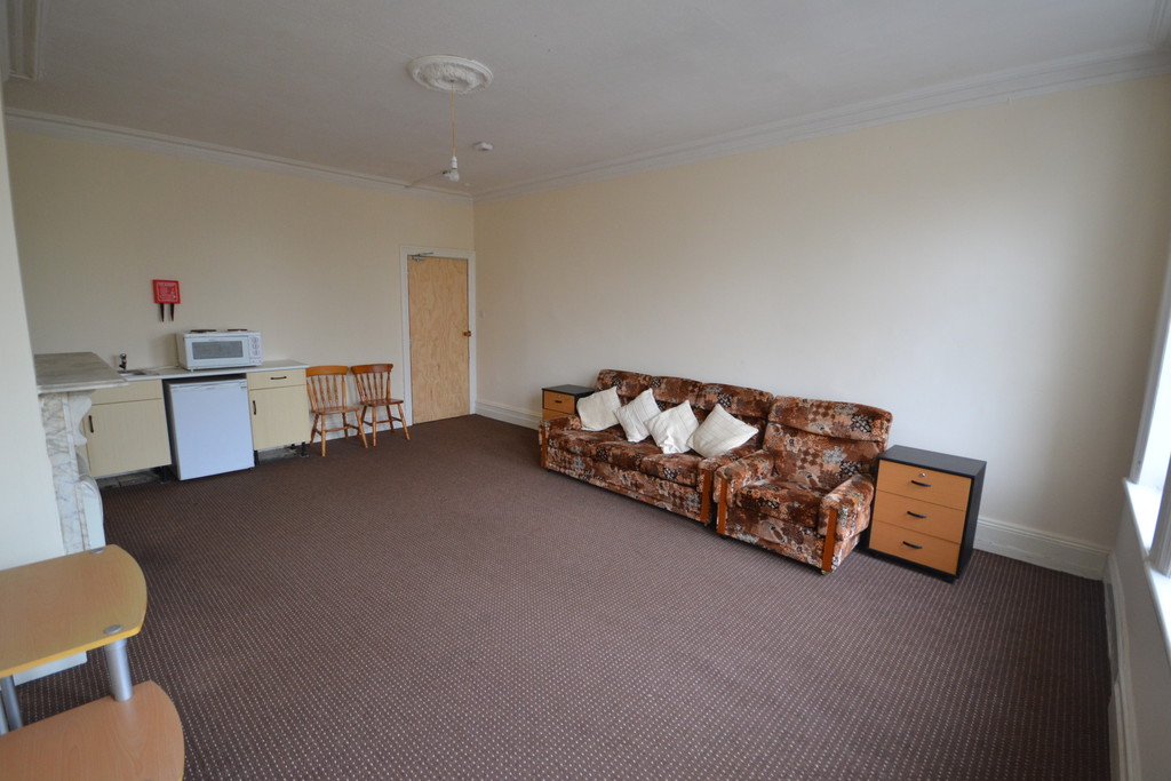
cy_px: 390
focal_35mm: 15
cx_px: 586
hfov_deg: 100.4
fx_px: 488
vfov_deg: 77.3
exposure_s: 1/60
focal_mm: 10
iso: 1000
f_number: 4
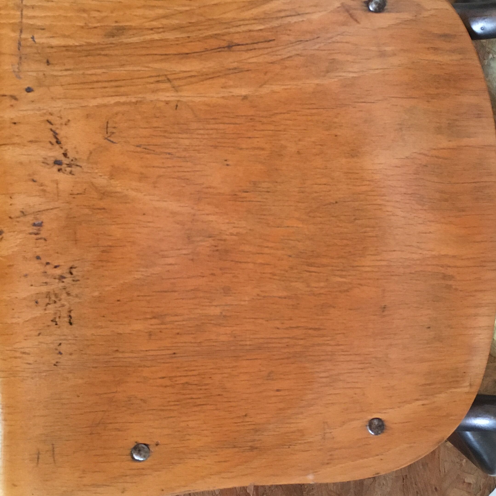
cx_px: 259
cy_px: 258
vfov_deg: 35.4
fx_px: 778
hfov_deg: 35.3
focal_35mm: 48
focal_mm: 4.15
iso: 200
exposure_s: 1/25
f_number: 2.2
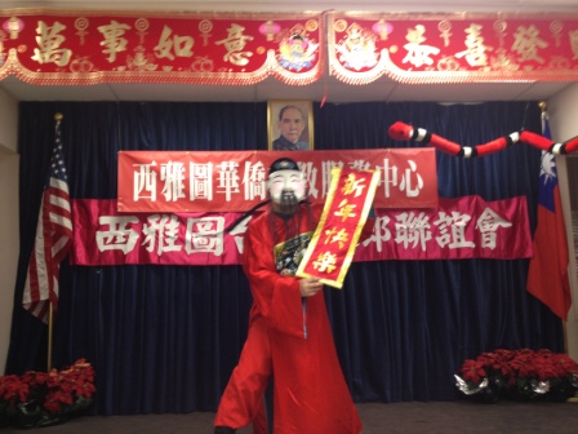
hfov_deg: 52.6
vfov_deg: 40.7
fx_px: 584
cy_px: 217
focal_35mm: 35
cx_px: 289
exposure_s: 1/20
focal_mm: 4.28
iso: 80
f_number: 2.4
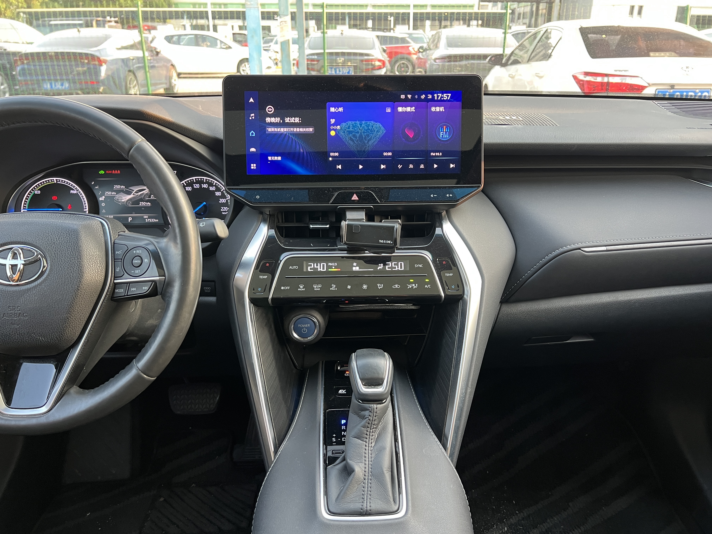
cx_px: 356
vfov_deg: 53.1
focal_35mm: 26
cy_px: 267
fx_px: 535
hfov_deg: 67.3
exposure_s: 1/60
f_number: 1.5
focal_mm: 5.7
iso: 160
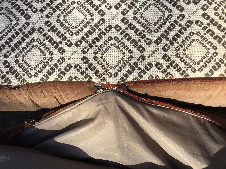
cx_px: 113
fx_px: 202
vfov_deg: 45.4
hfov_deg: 58.4
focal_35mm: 31
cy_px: 84
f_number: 2.4
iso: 25
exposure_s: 1/668
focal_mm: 3.3
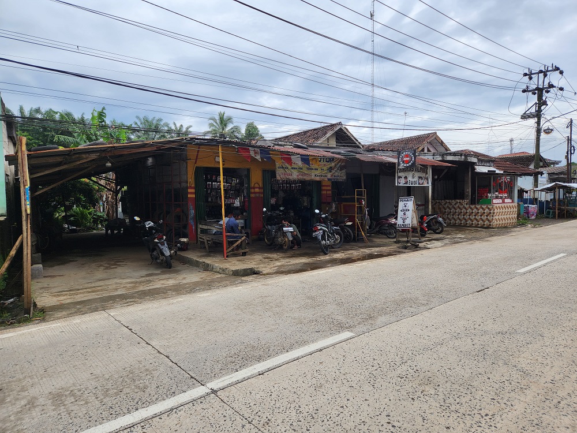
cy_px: 216
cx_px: 288
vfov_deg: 58.9
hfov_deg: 73.9
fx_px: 383
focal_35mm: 23
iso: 20
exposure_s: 1/1225
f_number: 1.8
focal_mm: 5.4
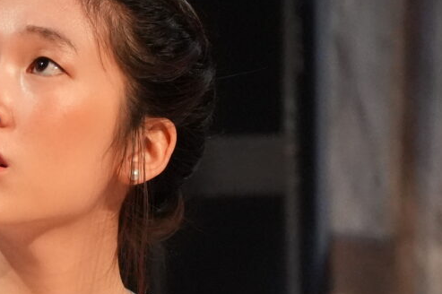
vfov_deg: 1.4
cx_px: -126
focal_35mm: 977
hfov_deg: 2.1
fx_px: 11987
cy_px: 612
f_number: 5.6
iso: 6400
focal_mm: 188
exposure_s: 1/200
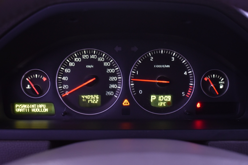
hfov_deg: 45.0
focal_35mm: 44
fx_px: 300
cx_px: 124
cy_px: 82
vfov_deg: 30.8
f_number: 5
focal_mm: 29
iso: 1250
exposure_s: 1/13
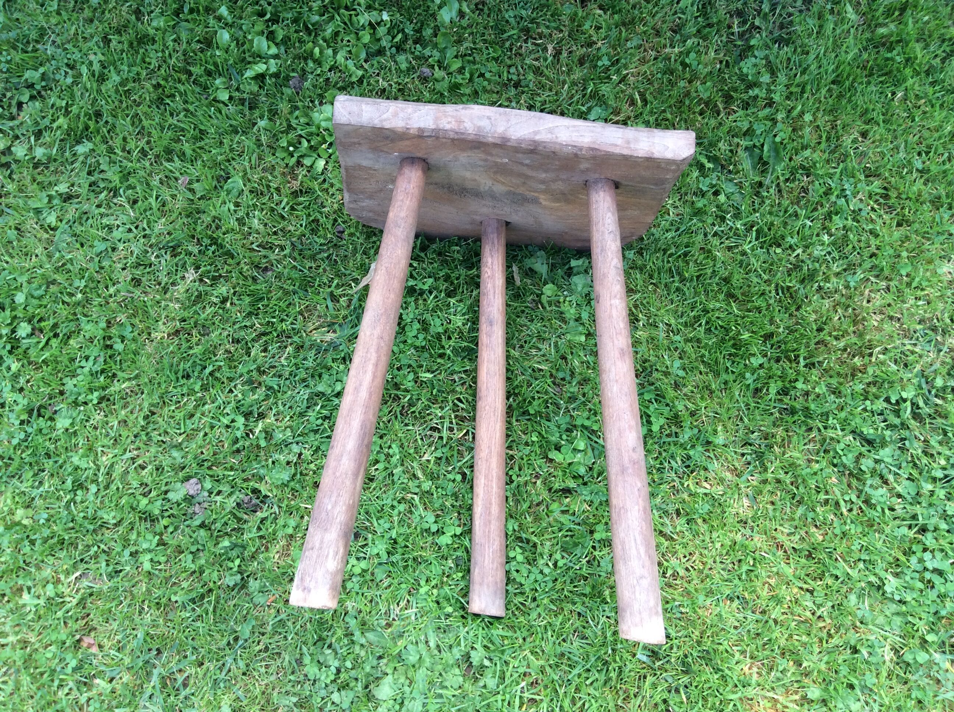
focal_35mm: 32
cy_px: 356
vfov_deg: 44.1
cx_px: 477
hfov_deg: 56.9
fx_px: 881
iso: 32
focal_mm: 3.3
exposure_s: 1/100
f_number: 2.4
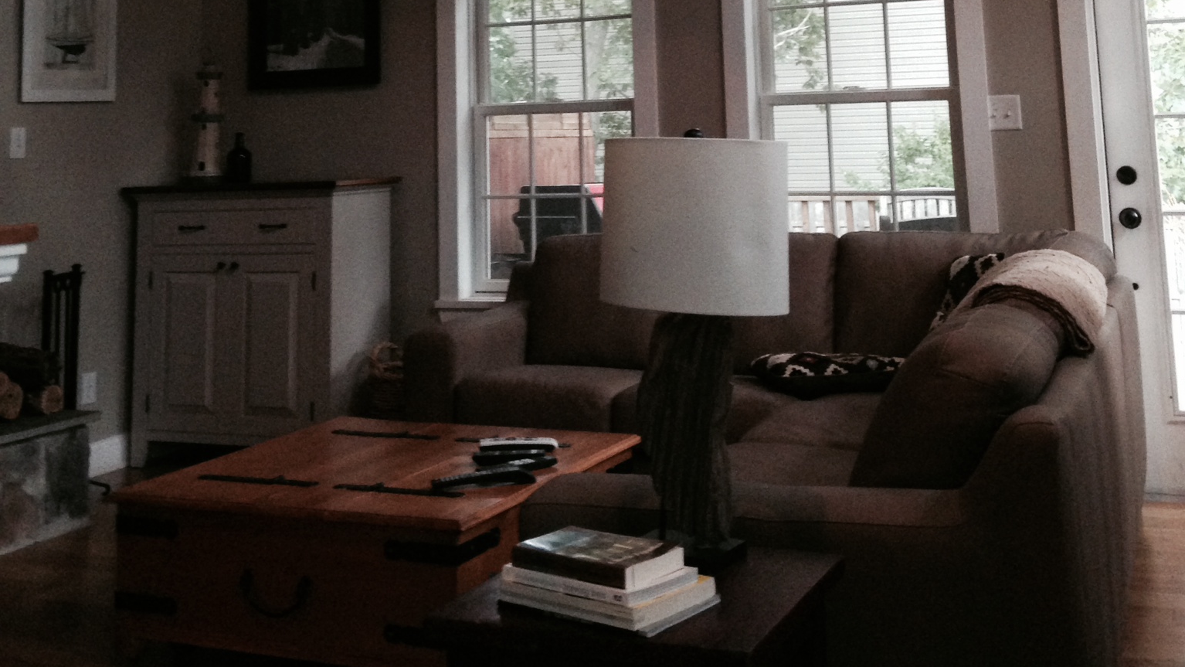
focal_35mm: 48
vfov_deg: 23.5
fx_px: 1508
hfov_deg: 42.9
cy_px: -56
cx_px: 592
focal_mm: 4.12
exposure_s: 1/17
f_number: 2.4
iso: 400
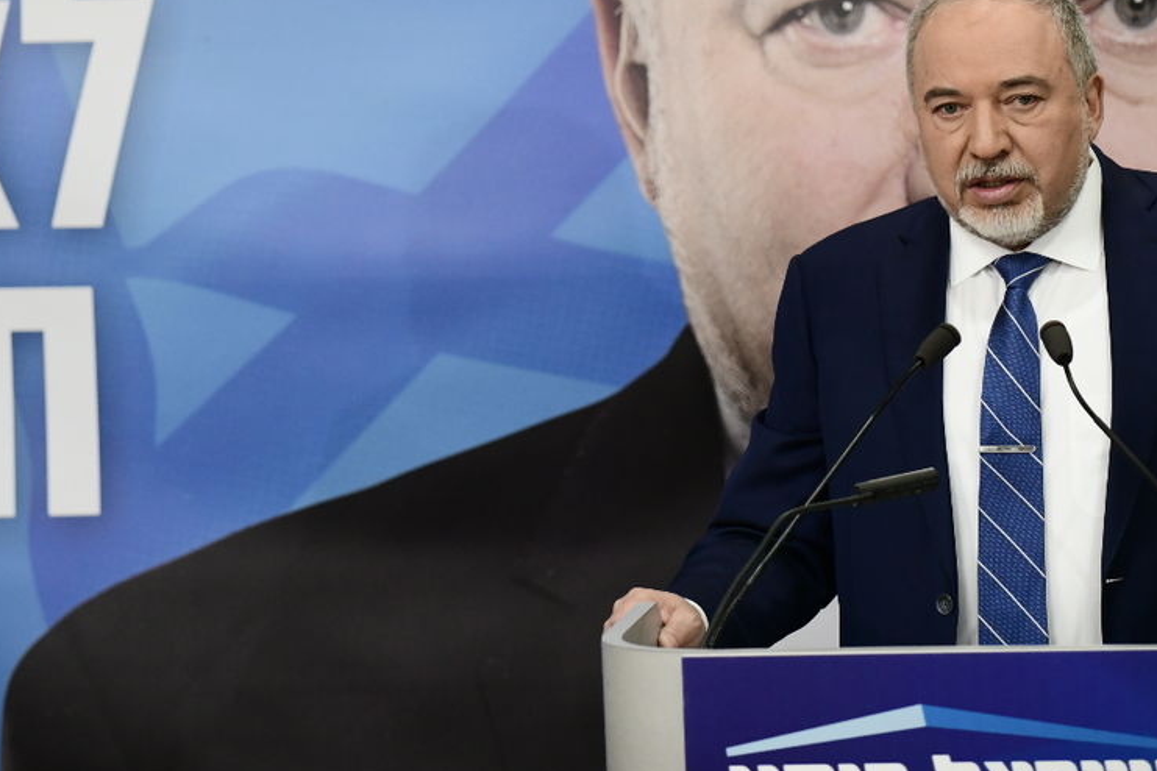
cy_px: 121
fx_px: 8195
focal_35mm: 255
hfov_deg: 8.1
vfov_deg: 5.4
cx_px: 507
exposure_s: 1/250
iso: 2000
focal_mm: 135
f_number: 2.8
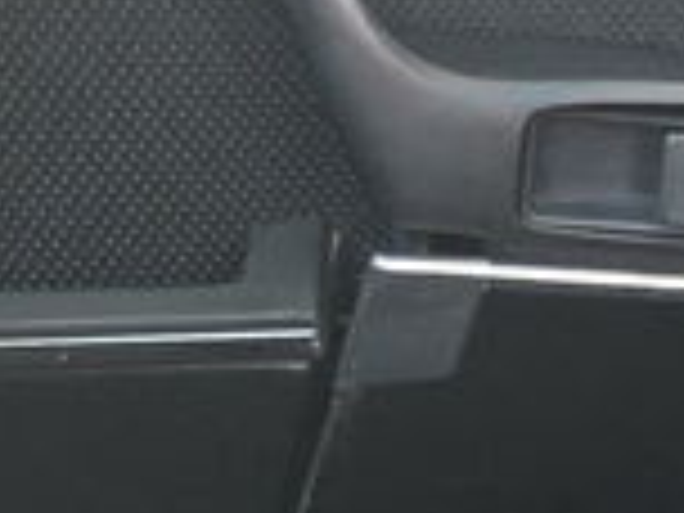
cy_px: 405
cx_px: 2192
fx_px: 3063
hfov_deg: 9.4
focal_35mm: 155
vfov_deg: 9.6
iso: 160
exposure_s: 1/120
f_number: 1.7
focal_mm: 6.3
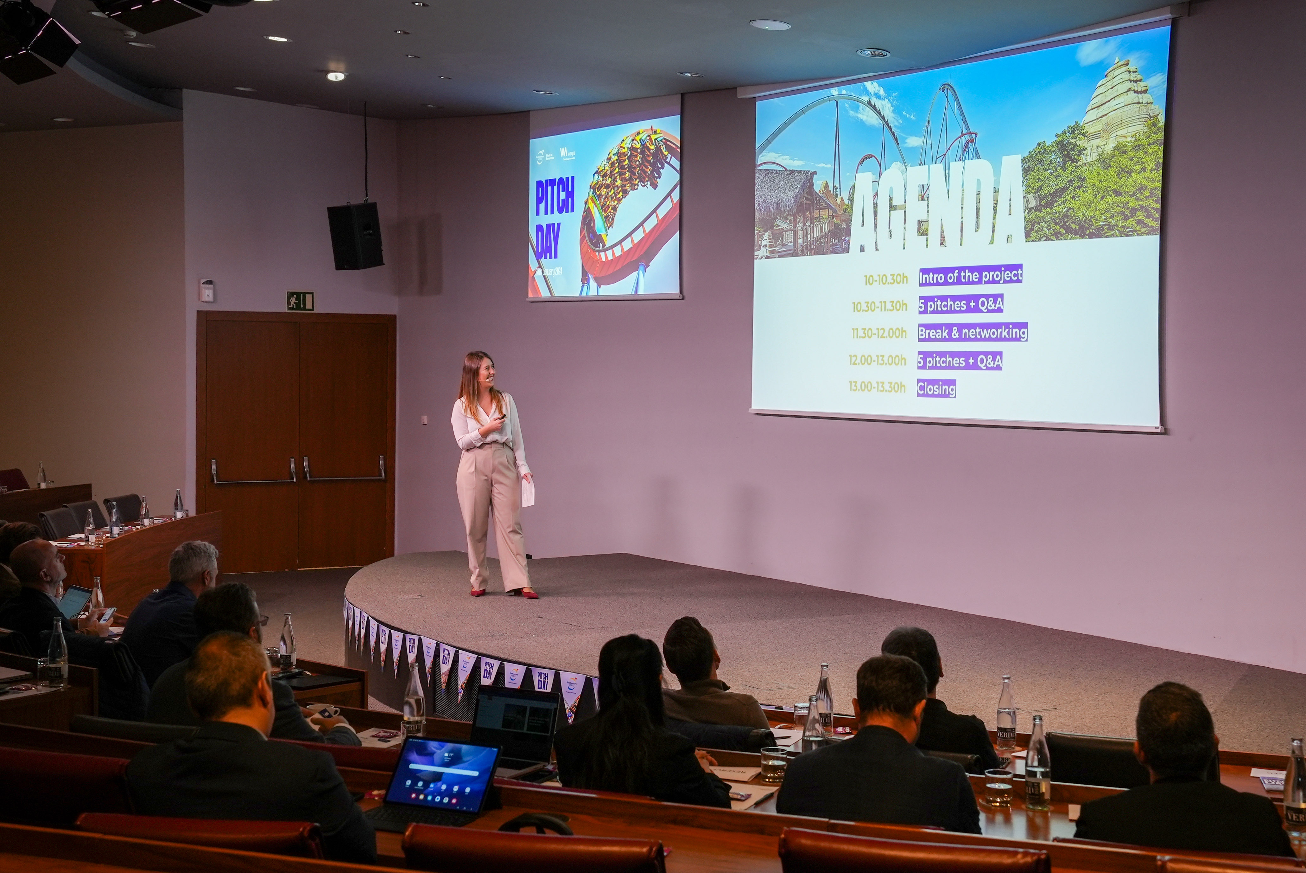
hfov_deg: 36.2
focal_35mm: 55
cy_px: 436
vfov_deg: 24.7
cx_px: 653
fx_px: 1996
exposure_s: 1/50
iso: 2000
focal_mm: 55
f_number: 7.1
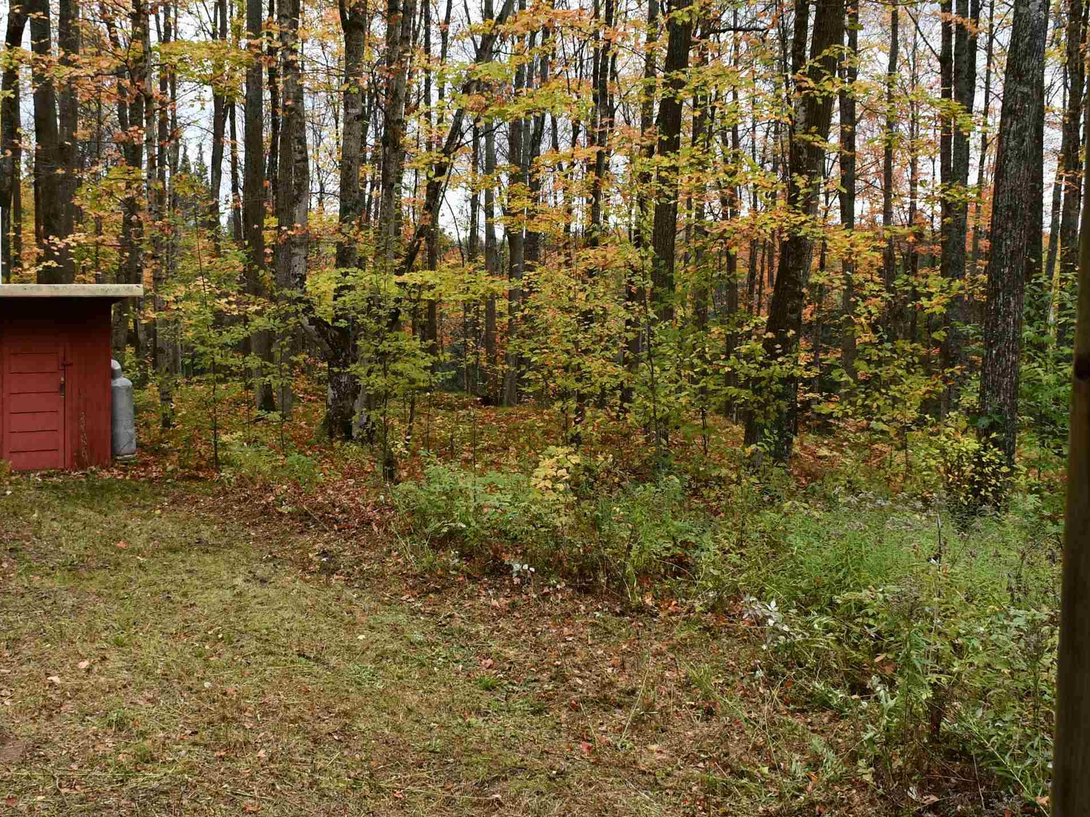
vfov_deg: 34.3
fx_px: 1322
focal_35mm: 42
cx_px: 482
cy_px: 384
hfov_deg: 44.7
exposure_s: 1/250
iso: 200
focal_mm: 18
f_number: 6.3
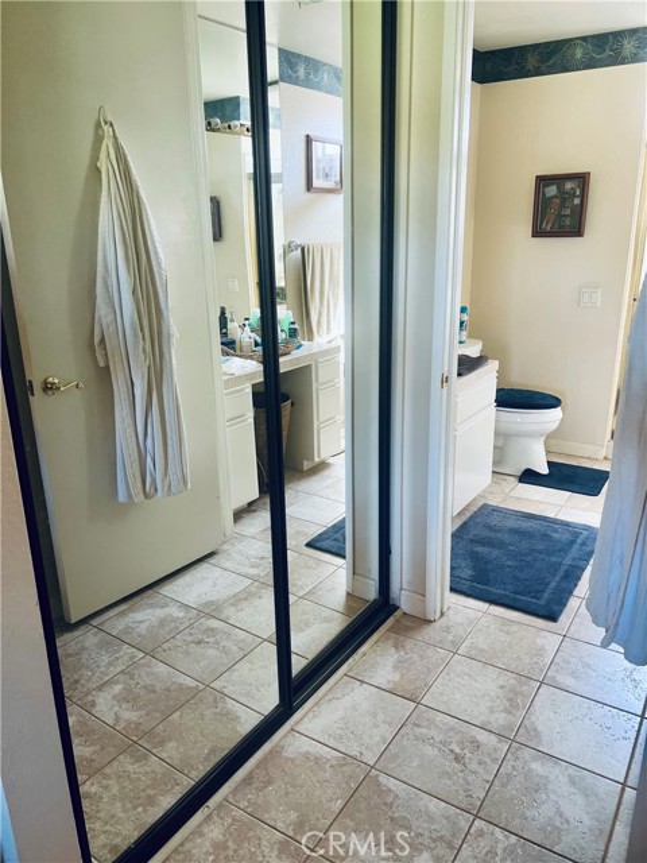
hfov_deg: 53.1
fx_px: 648
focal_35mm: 26
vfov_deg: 67.3
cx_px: 324
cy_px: 432
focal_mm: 5.7
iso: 125
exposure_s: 1/60
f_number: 1.5
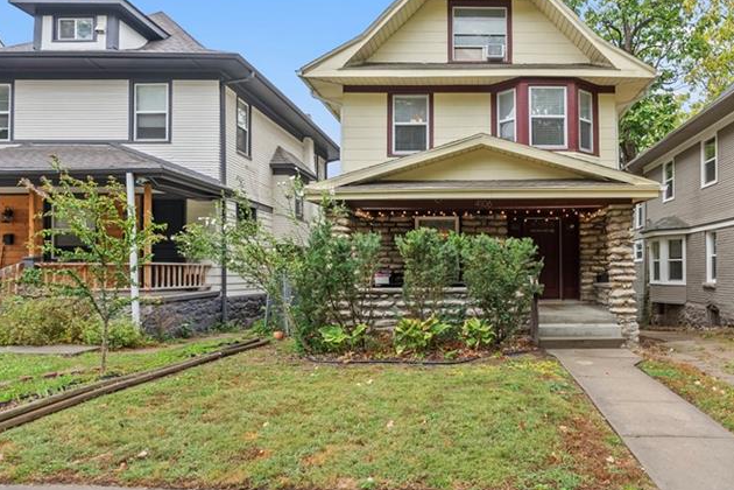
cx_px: 481
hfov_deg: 67.7
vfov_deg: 49.5
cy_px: 270
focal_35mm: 26
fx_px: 530
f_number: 8
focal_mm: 16
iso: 100
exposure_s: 1/15
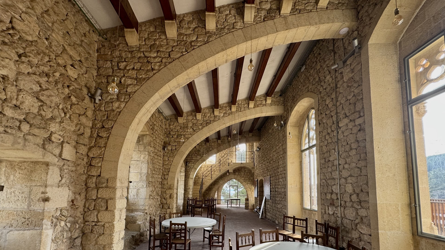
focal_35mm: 16
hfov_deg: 99.4
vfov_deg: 64.6
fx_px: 189
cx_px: 227
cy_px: 174
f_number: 2.2
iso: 64
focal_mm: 2.22
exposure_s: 1/99
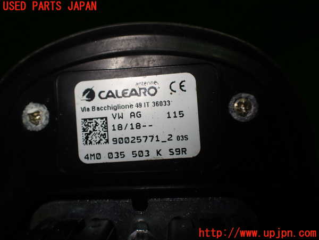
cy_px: 120
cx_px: 160
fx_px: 276
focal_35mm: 30
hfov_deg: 60.0
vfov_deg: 46.8
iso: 100
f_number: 3.2
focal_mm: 5.4
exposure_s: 1/160
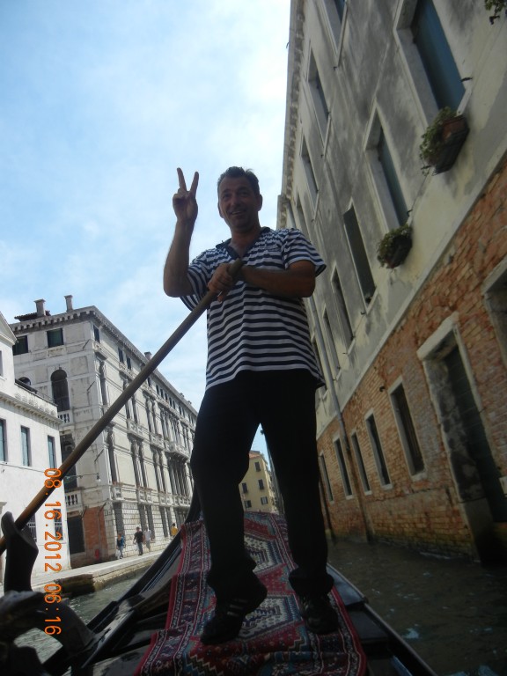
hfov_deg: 46.8
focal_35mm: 30
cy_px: 338
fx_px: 586
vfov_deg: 60.0
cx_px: 254
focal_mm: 5.4
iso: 160
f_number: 7
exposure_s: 1/397
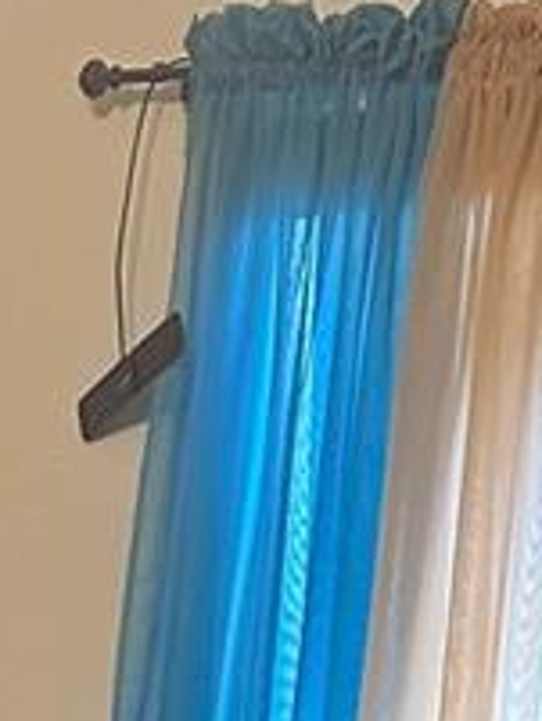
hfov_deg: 9.6
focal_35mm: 143
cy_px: 1392
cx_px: -574
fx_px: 2982
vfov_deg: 12.3
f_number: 1.78
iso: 500
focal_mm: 6.86
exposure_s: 1/60
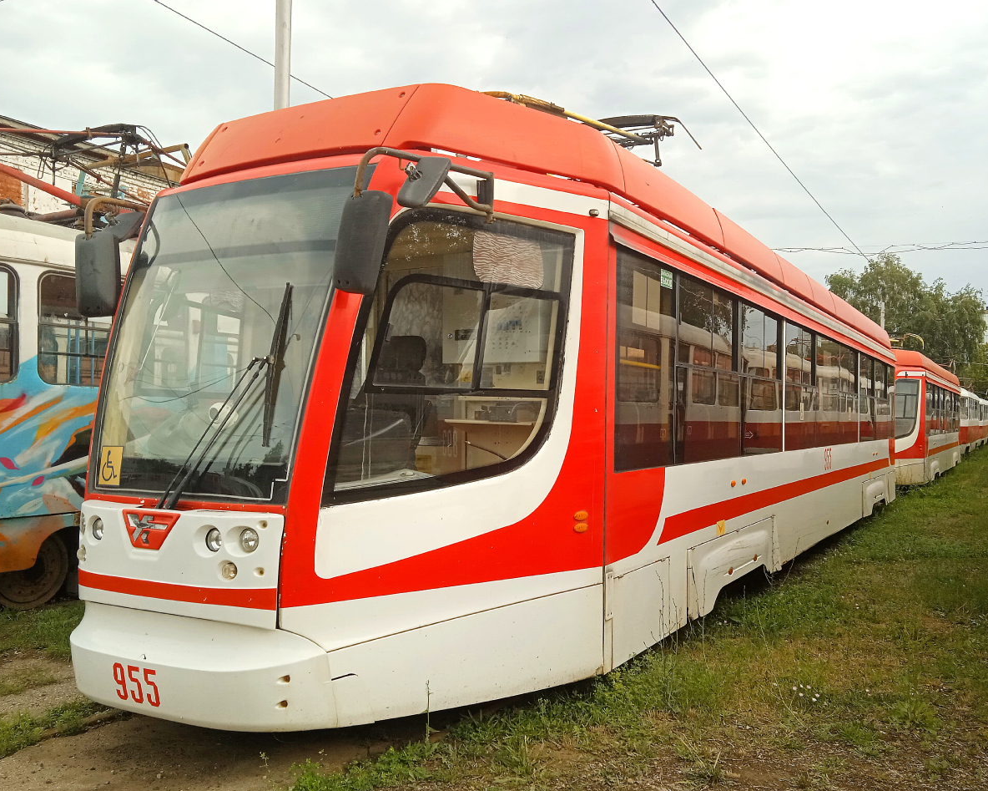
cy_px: 400
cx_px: 520
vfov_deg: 48.5
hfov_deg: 58.7
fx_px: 877
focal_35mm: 30
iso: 112
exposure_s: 1/316
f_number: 2.2
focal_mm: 3.43
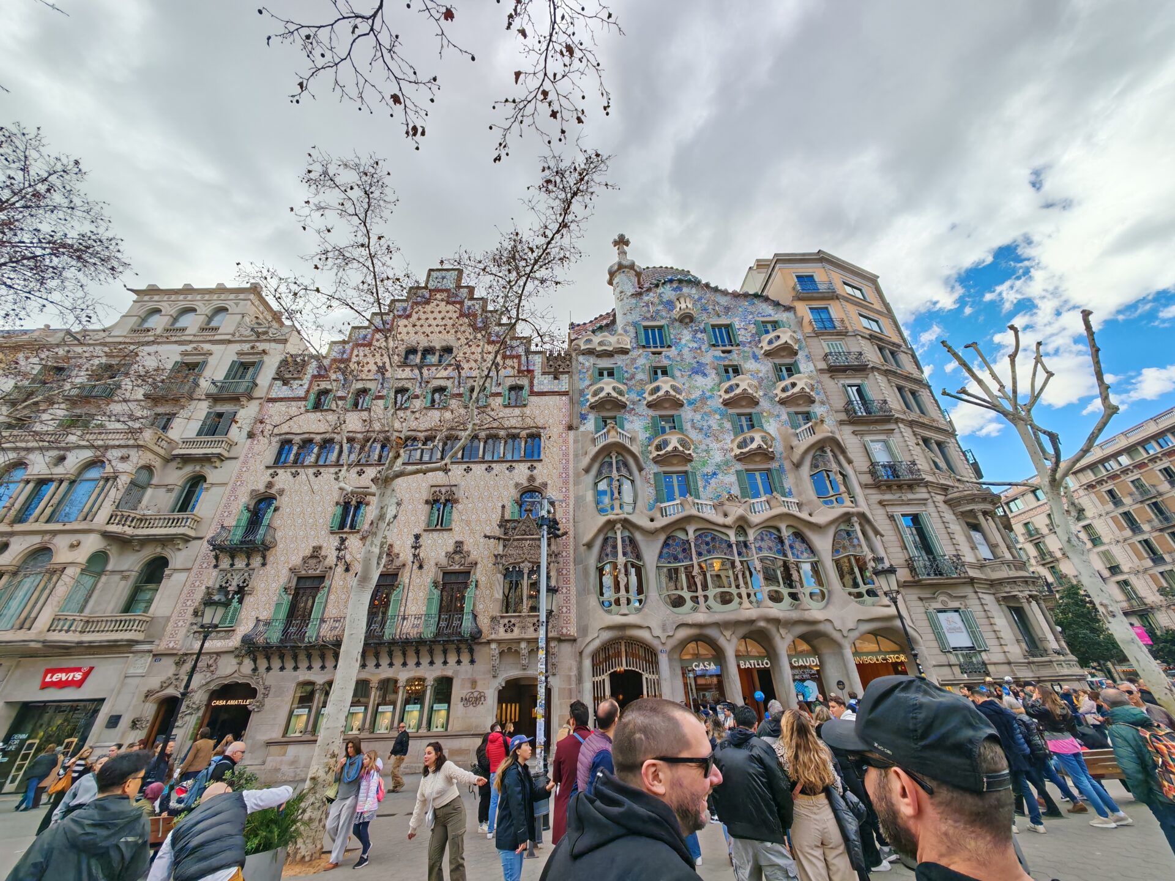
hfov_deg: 106.2
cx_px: 588
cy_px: 440
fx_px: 441
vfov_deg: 89.9
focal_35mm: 13
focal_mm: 1.82
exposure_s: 1/380
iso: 50
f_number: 2
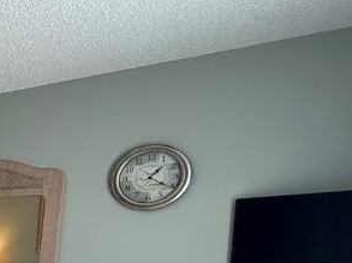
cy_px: 289
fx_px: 498
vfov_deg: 27.2
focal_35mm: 49
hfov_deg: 24.0
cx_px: -245
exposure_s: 1/120
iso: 250
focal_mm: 2.22
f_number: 2.2
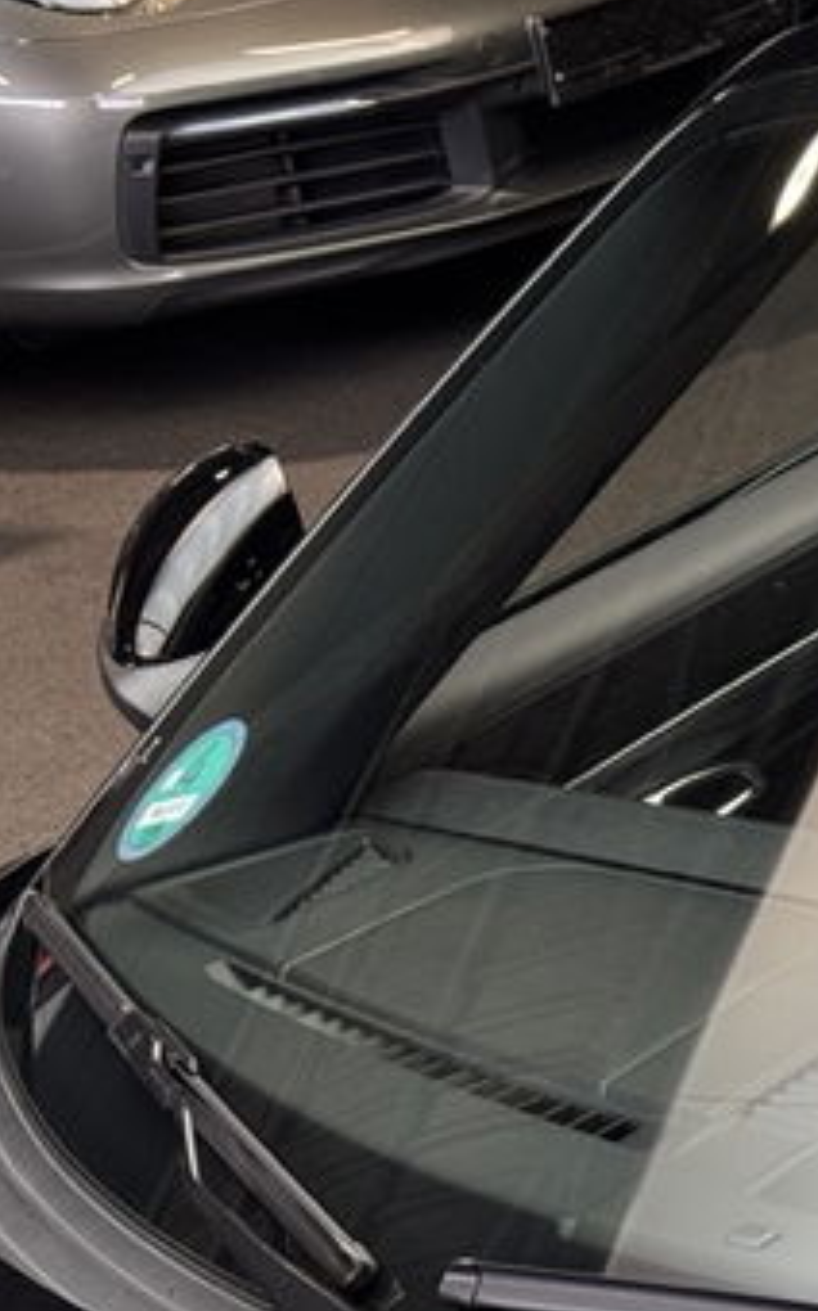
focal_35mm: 115
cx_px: 1408
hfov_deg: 10.7
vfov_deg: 18.1
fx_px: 4109
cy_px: 895
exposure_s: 1/50
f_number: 1.78
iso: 64
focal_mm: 6.76
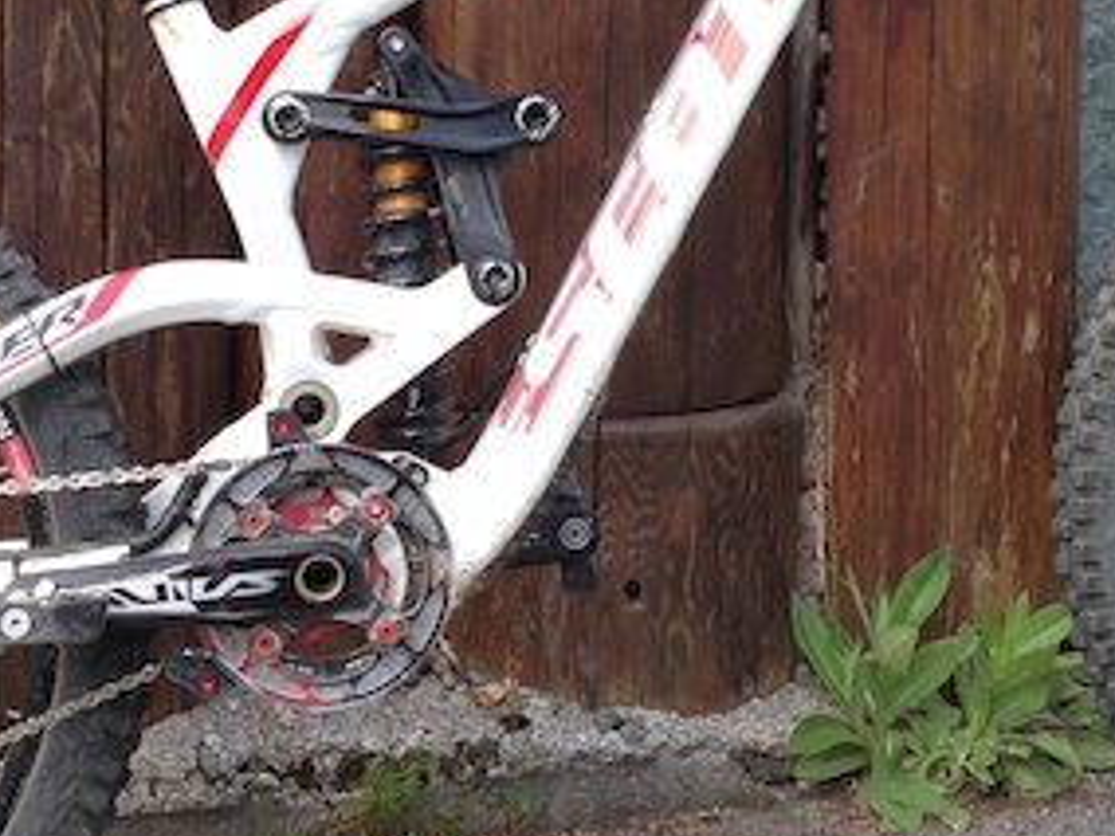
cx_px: 522
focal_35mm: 93
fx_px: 2996
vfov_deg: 15.9
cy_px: 314
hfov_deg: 21.1
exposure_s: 1/204
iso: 50
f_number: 2.4
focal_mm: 4.12
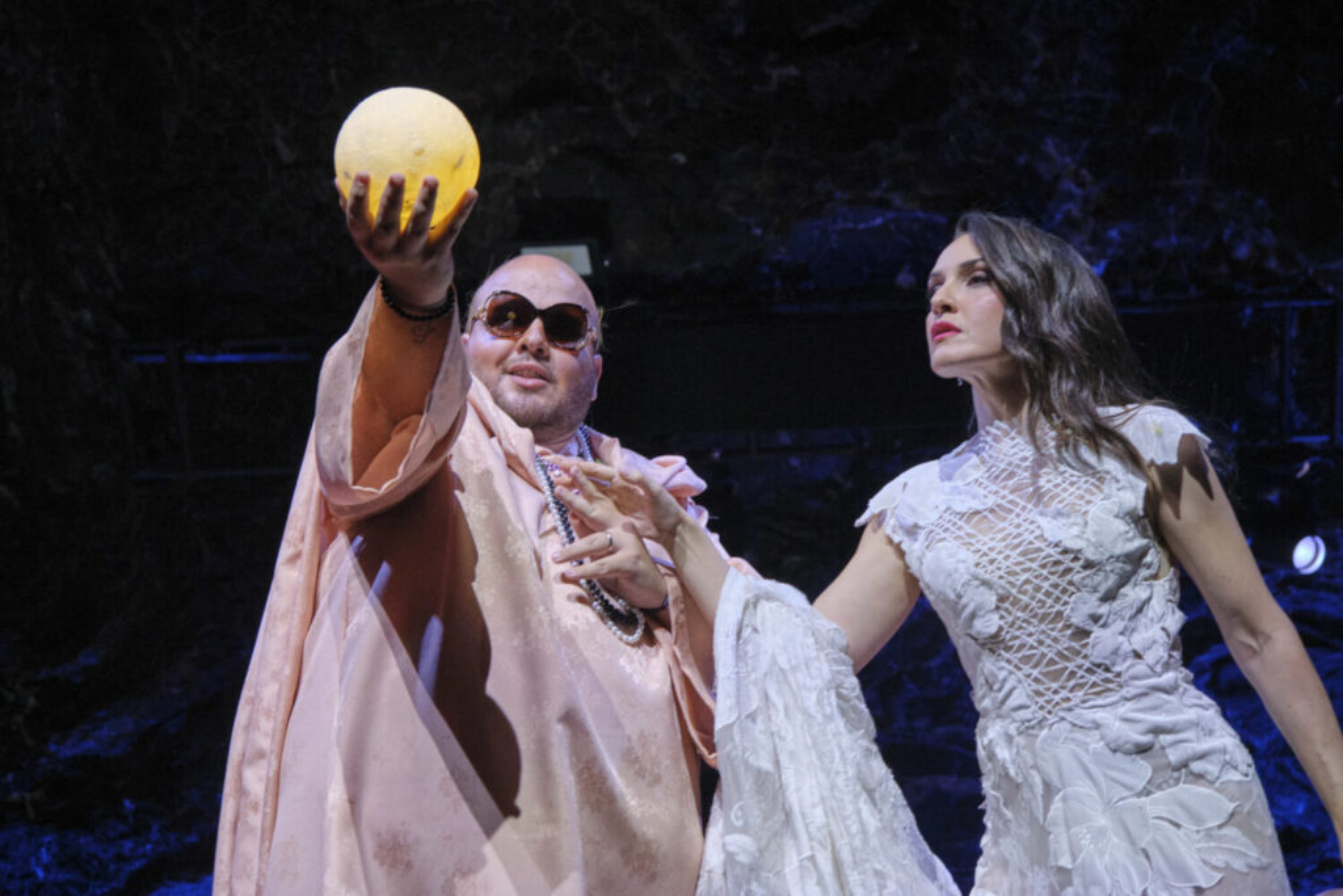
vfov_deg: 21.9
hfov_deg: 32.4
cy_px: 448
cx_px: 672
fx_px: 2313
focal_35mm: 62
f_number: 4
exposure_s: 1/250
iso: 6400
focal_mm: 41.1
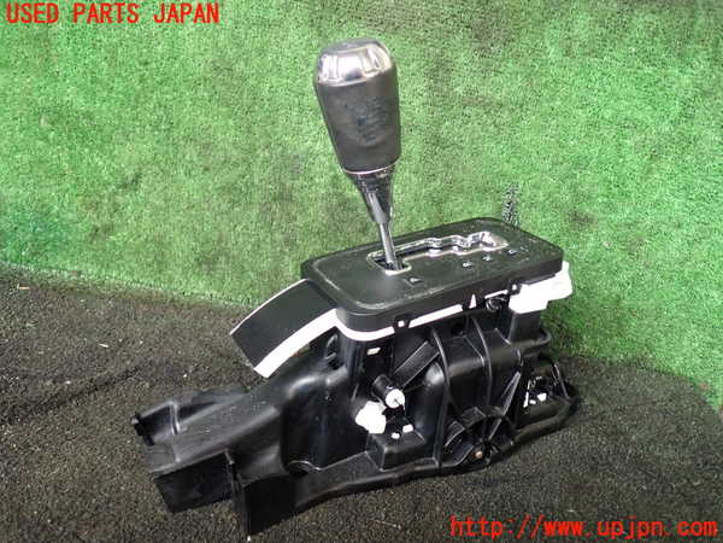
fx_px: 627
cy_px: 272
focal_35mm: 30
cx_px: 362
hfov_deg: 60.0
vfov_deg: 46.8
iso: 200
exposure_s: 1/60
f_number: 2.3
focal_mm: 5.4
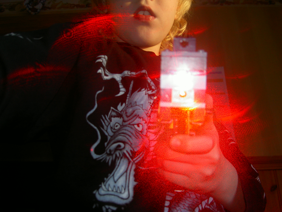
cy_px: 106
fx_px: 318
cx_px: 141
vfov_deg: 36.8
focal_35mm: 39
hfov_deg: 47.9
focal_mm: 8
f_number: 2.8
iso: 100
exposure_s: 1/59.5
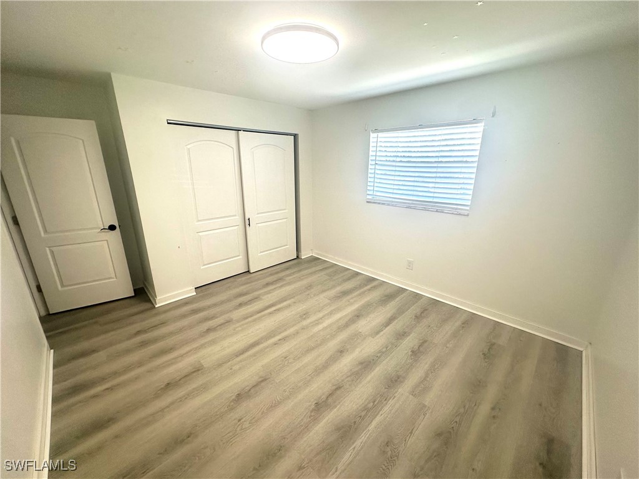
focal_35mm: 14
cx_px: 320
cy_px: 240
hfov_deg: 102.1
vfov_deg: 85.7
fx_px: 258
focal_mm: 2.22
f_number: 2.2
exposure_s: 1/100
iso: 100
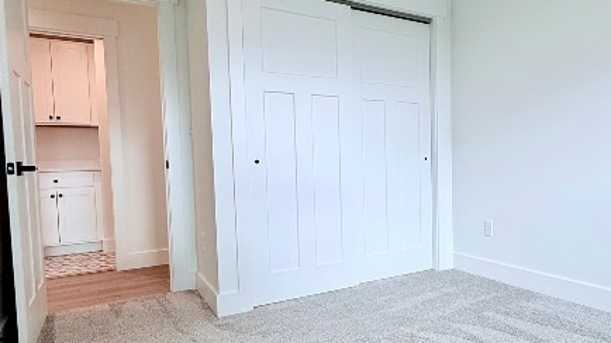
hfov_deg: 68.5
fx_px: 437
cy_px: 183
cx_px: 390
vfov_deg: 42.9
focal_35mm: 27
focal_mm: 2.22
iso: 80
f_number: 2.2
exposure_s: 1/120
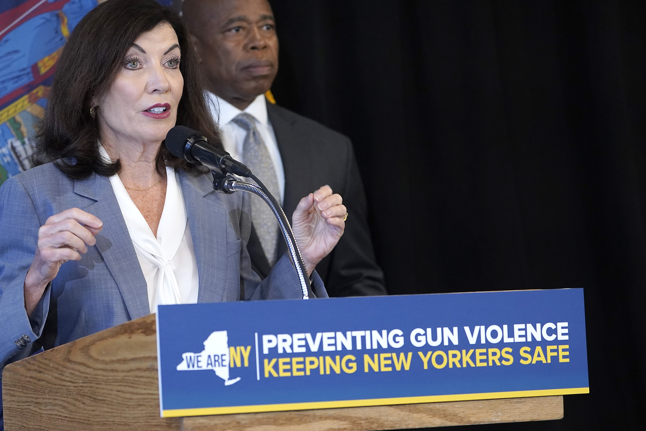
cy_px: 215
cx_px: 255
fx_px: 3248
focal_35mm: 181
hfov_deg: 11.4
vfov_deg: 7.6
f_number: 5
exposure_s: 1/200
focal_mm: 143
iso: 4000
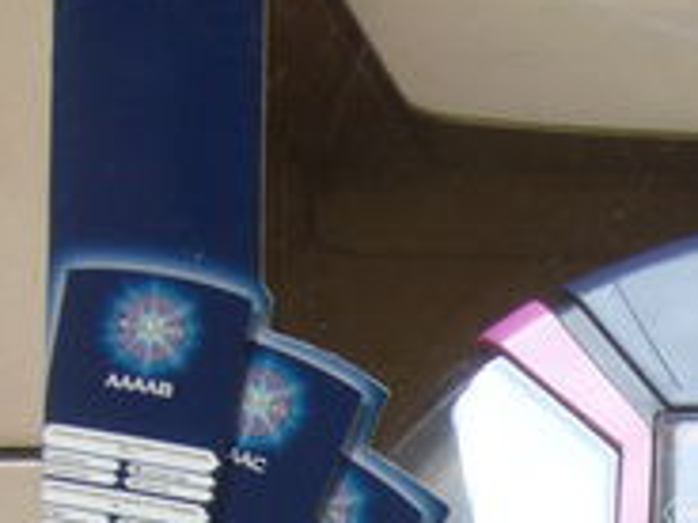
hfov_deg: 16.3
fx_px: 2299
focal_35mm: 114
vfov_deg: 12.5
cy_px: 743
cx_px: 918
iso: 80
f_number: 2.8
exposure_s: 1/30
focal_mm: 5.8
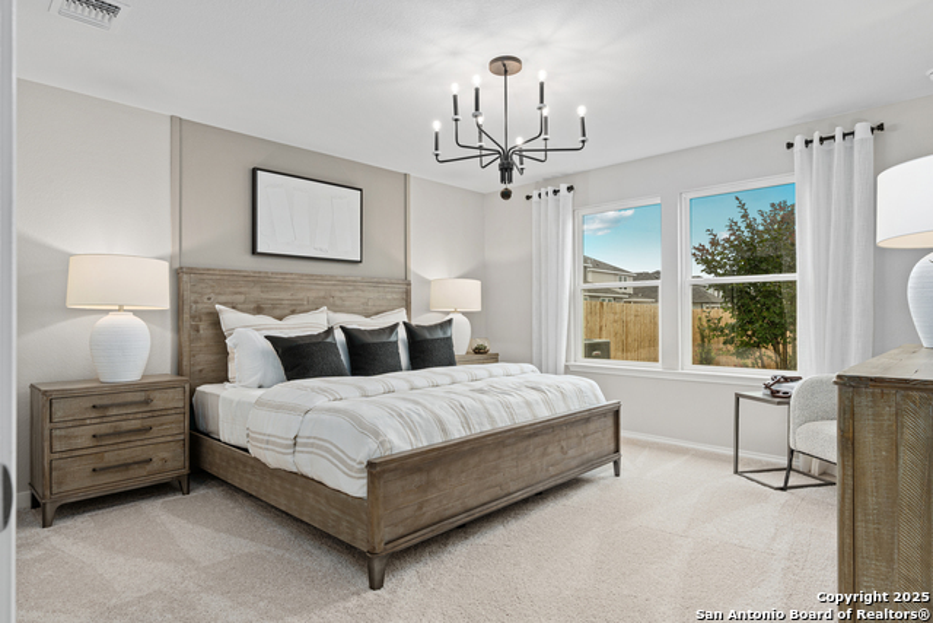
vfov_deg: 62.0
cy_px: 312
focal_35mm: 20
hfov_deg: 84.0
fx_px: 518
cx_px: 466
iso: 400
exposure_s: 1/8
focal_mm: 20
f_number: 8
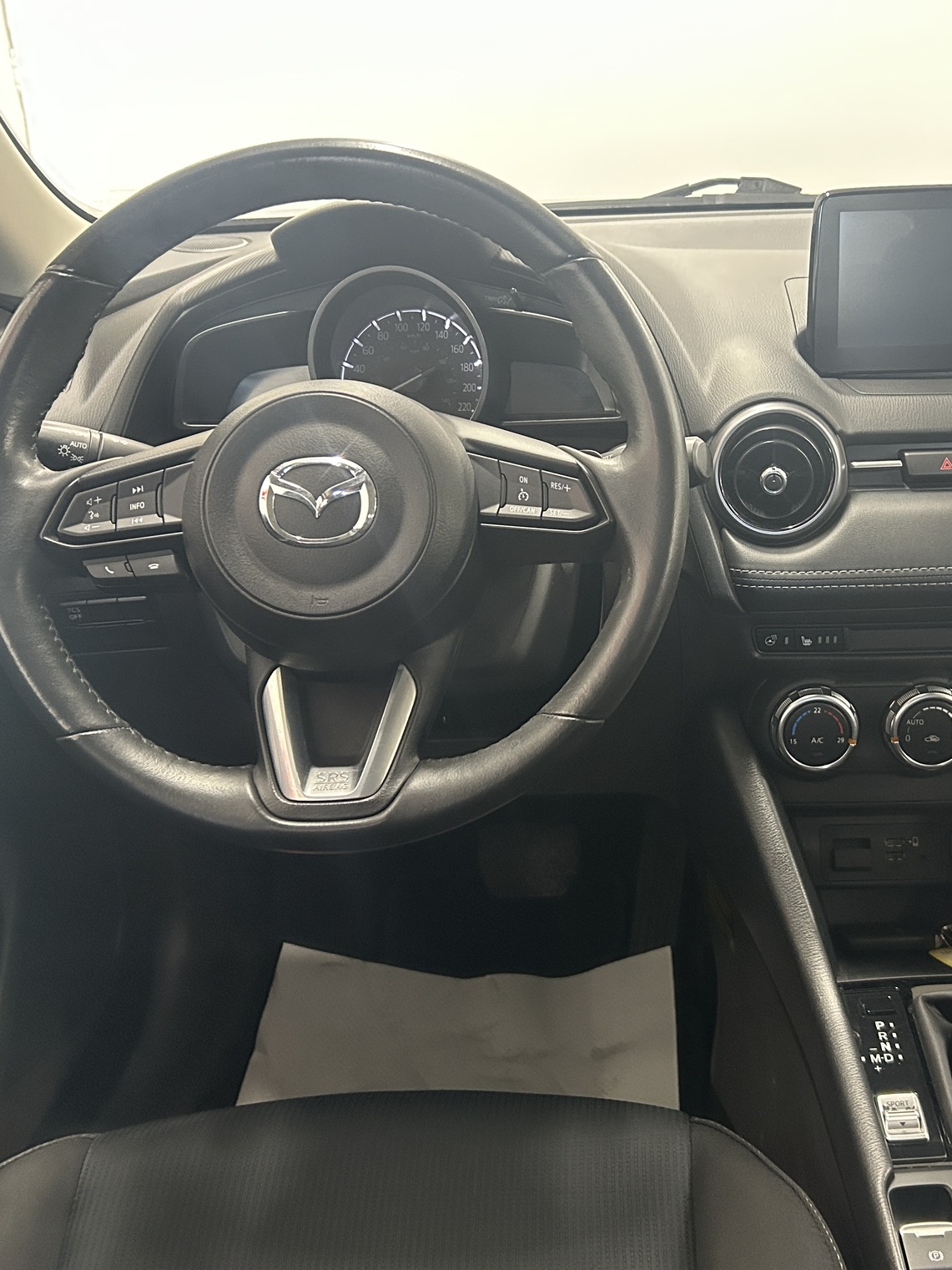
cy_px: 630
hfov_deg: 40.0
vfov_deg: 52.6
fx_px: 1283
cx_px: 668
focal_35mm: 35
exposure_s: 1/40
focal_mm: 5.7
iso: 500
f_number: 1.5
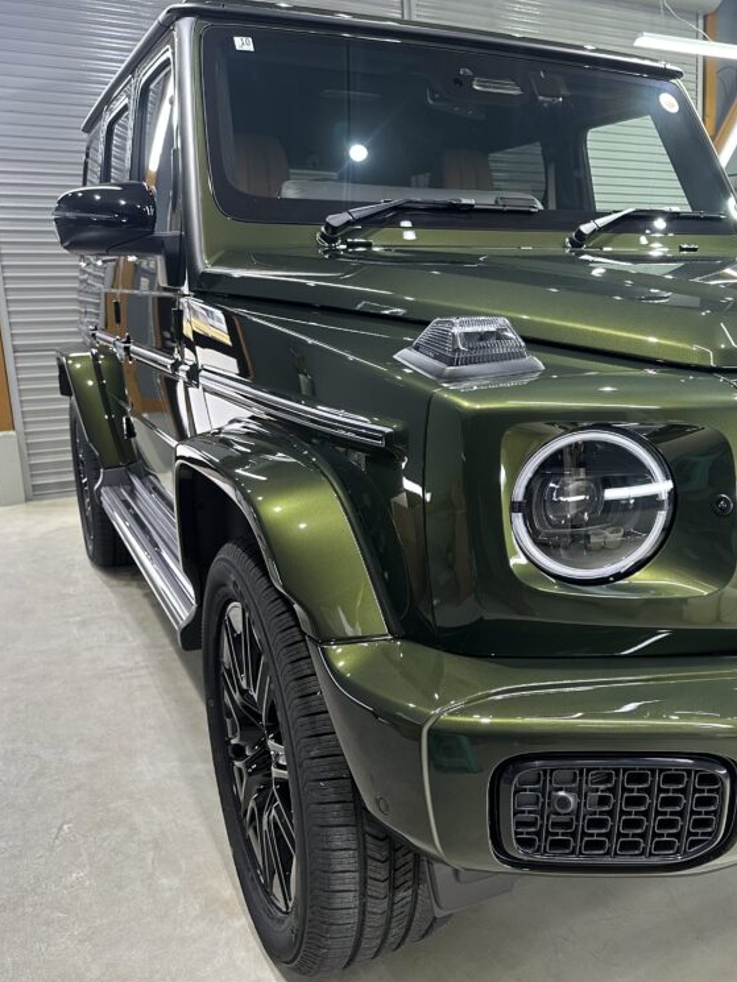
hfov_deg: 41.1
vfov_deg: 55.3
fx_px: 937
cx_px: 593
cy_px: 494
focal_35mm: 33
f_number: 1.78
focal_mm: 6.86
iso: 200
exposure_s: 1/120
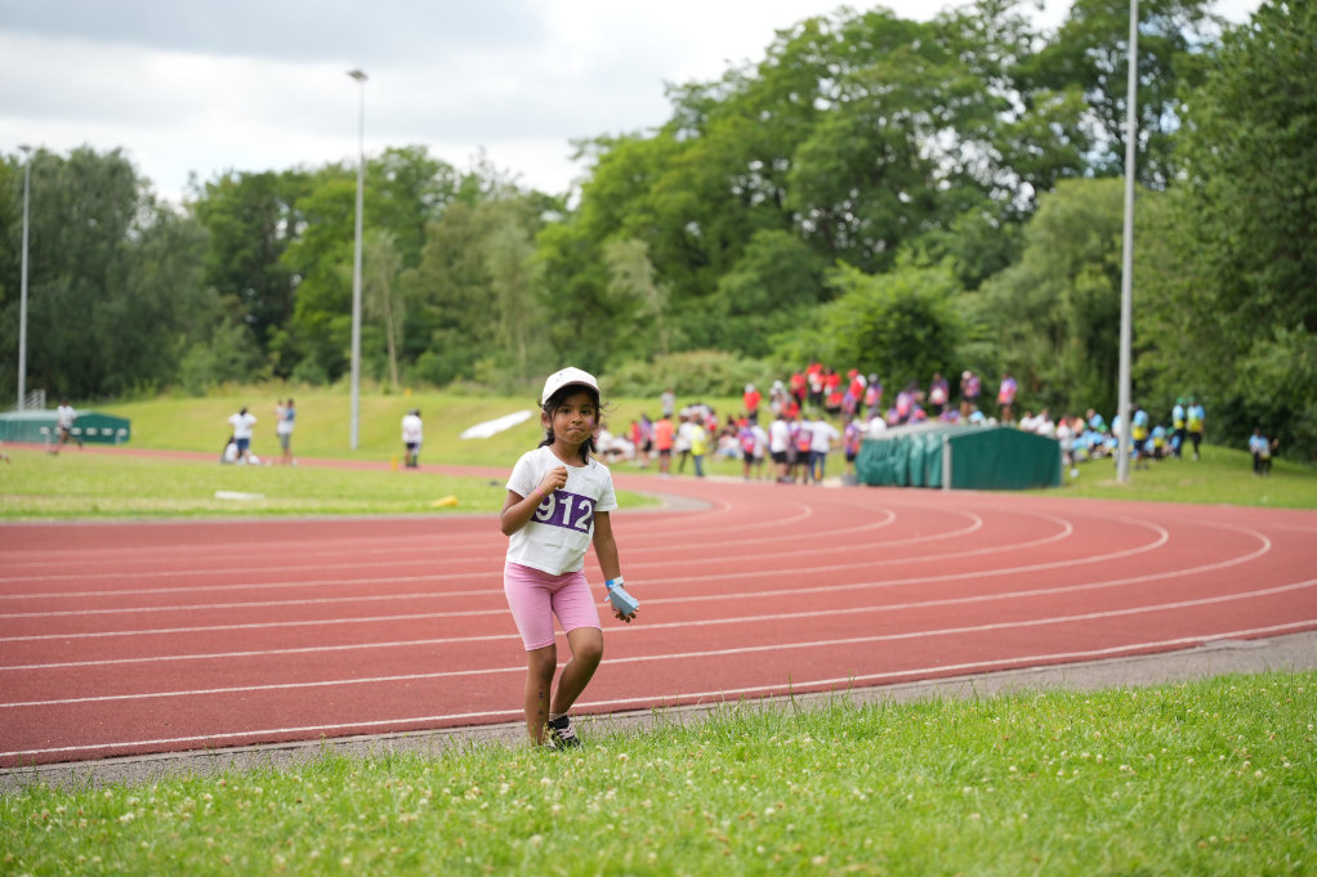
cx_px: 658
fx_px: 2560
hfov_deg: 28.8
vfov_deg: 19.5
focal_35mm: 70
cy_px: 438
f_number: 2.8
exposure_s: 1/2000
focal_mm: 70
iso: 250
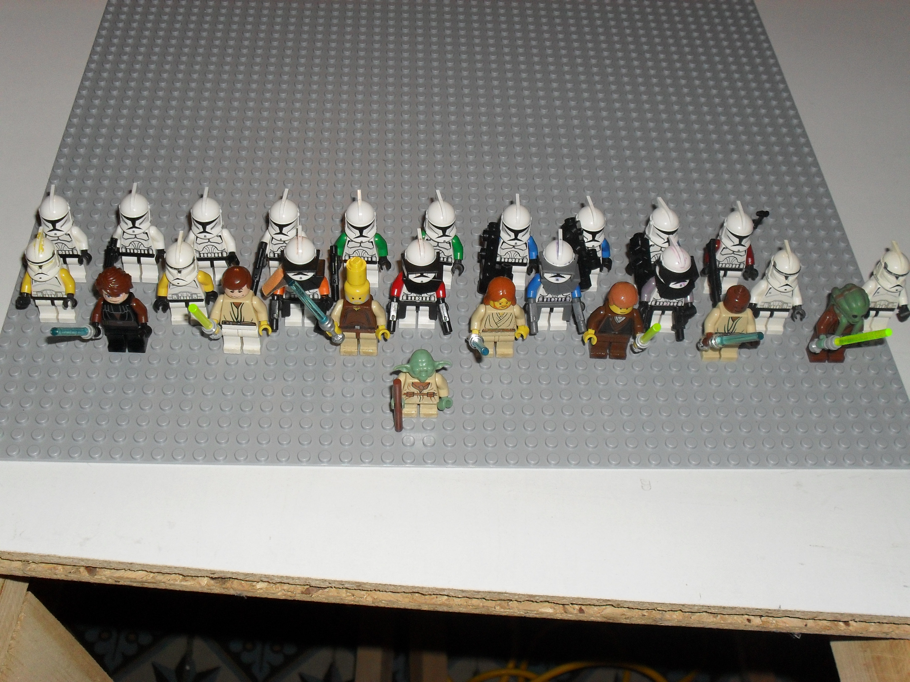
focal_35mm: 42
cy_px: 341
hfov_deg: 44.8
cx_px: 455
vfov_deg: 34.3
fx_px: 1104
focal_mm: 7.5
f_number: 3.6
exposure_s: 1/45
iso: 200
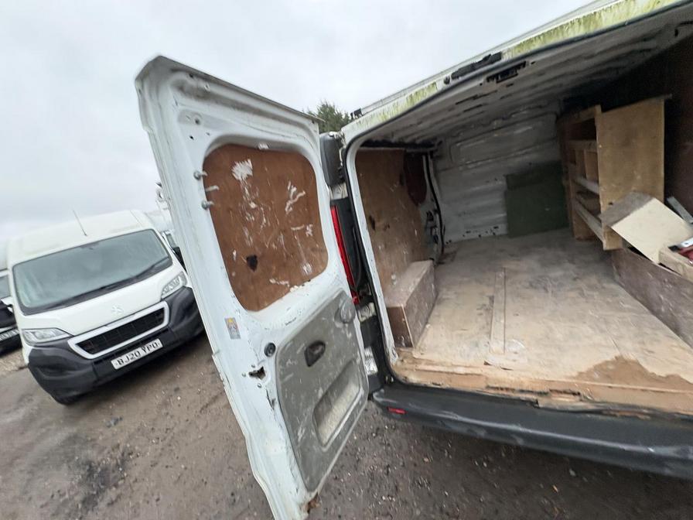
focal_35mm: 14
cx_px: 346
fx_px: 280
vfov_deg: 85.7
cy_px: 260
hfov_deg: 102.1
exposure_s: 1/83
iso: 250
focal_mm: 2.22
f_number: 2.2
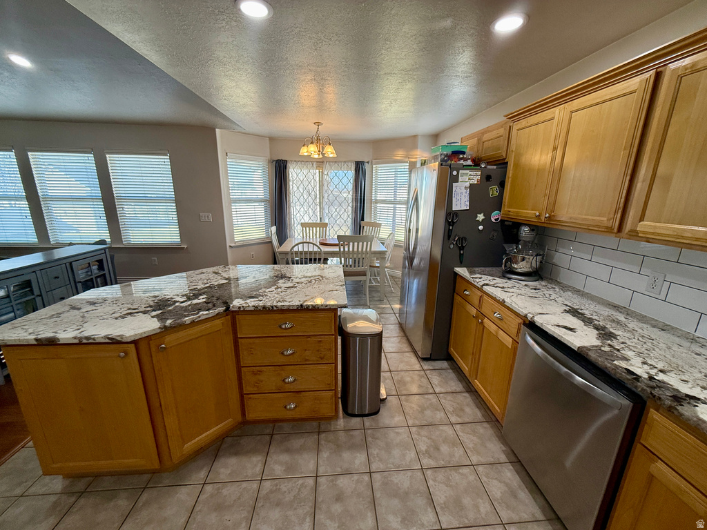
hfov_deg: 102.1
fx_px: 286
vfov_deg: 85.7
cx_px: 354
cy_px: 265
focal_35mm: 14
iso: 100
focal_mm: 2.22
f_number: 2.2
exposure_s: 1/120
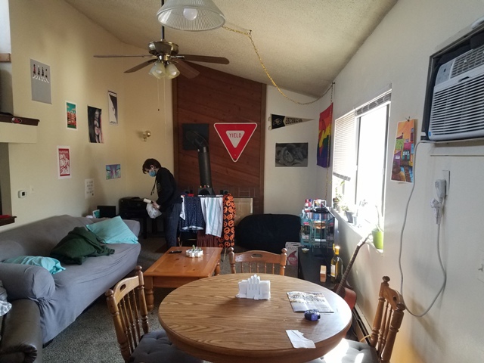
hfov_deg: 67.3
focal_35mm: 26
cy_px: 182
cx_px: 242
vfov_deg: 53.1
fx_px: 364
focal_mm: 4.2
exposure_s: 1/60
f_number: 1.7
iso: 200
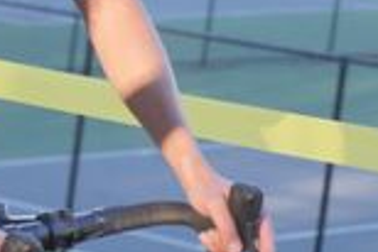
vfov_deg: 5.0
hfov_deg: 7.5
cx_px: 7
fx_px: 2869
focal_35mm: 273
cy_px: 32
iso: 800
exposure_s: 1/1000
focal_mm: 45
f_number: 2.8
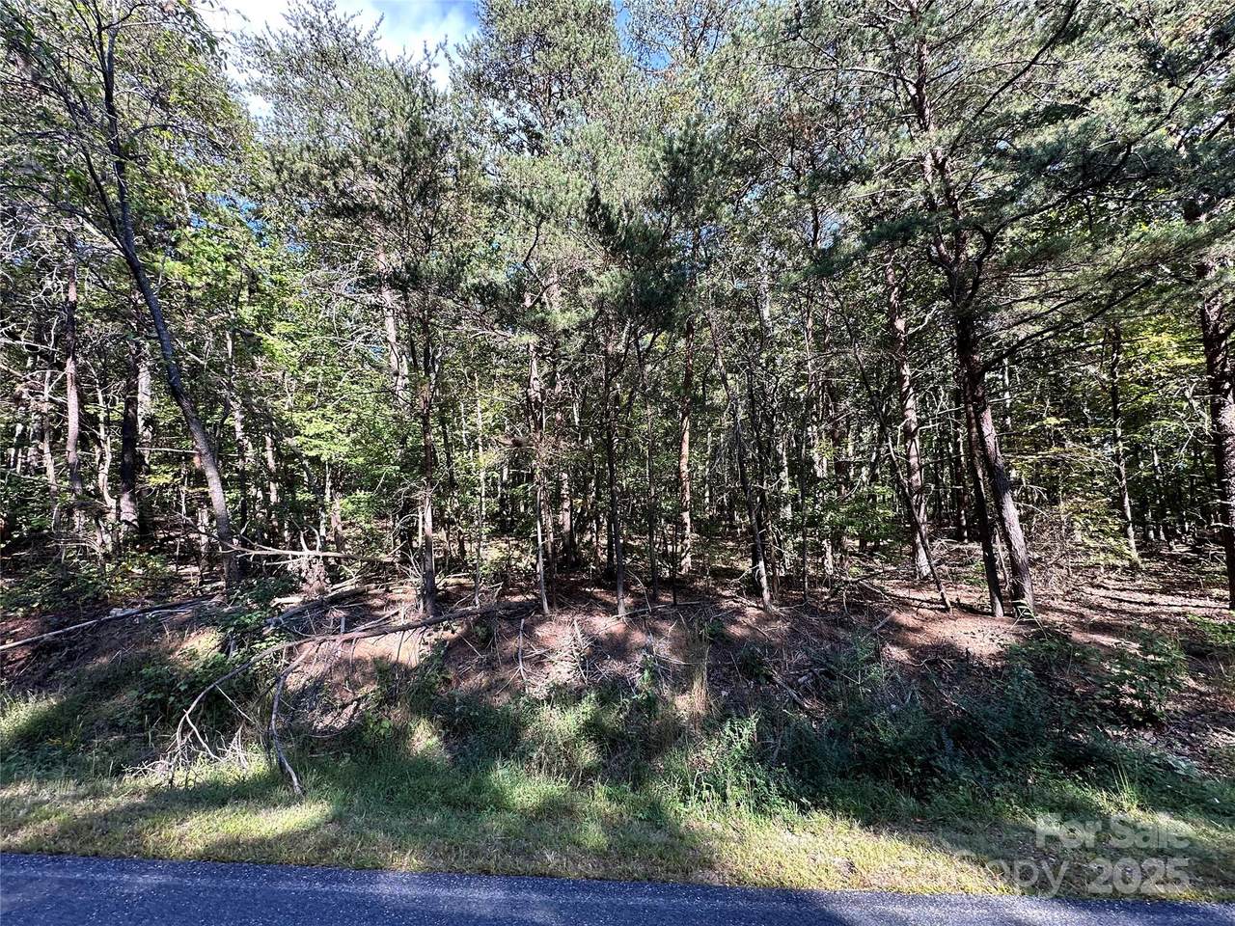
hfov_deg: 102.1
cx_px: 618
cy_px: 463
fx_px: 499
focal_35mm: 14
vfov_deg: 85.7
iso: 40
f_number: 2.2
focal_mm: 2.22
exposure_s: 1/140
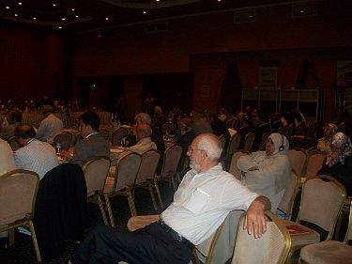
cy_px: 132
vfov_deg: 41.8
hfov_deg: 54.0
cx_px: 176
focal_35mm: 34
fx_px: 346
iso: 160
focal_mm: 5.7
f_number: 2.8
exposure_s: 1/60
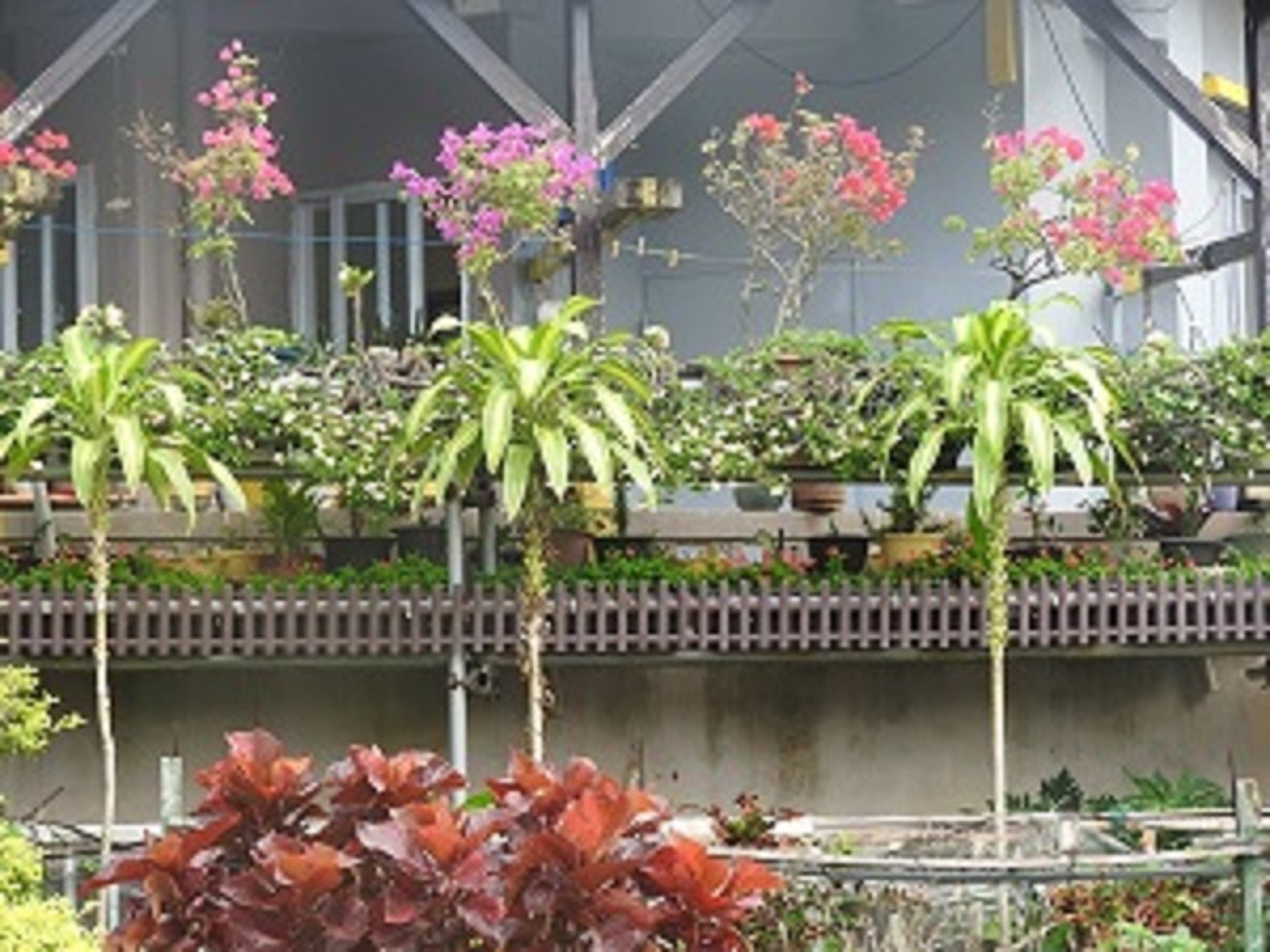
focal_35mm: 115
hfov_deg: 17.1
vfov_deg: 12.9
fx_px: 4219
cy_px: 476
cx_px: 635
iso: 100
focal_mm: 20.6
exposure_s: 1/60
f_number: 5
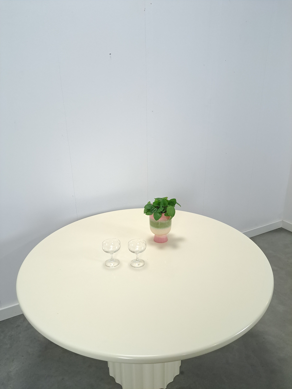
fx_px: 270
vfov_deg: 71.6
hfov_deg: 56.8
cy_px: 194
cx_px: 146
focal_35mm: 24
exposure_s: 1/100
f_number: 1.8
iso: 400
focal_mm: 5.23
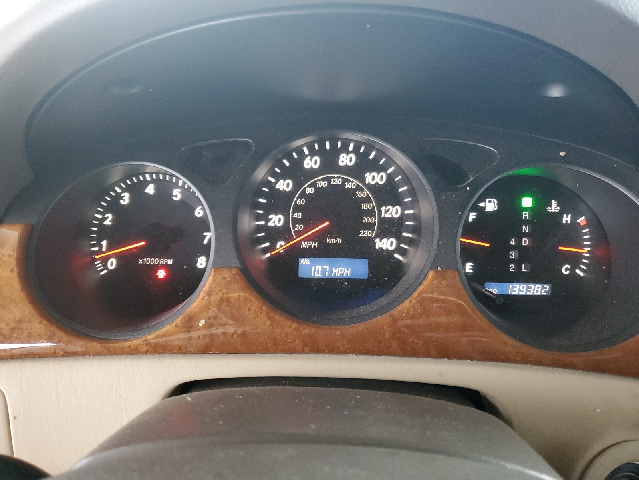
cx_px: 320
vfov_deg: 53.1
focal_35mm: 26
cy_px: 240
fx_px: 480
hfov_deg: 67.3
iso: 321
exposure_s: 1/17
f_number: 1.5
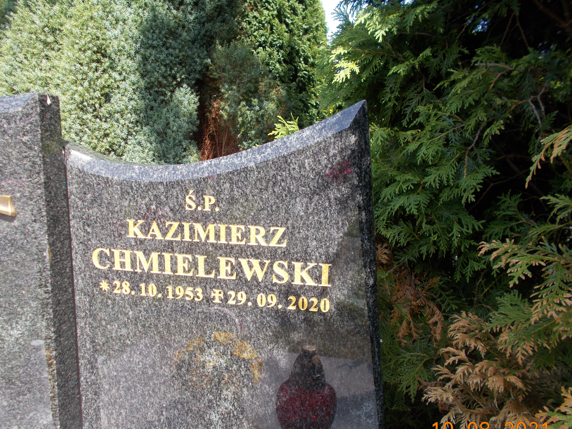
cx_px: 255
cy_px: 241
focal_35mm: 30
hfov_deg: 59.8
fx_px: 496
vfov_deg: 46.7
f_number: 3.2
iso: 80
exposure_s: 1/250
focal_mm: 4.6
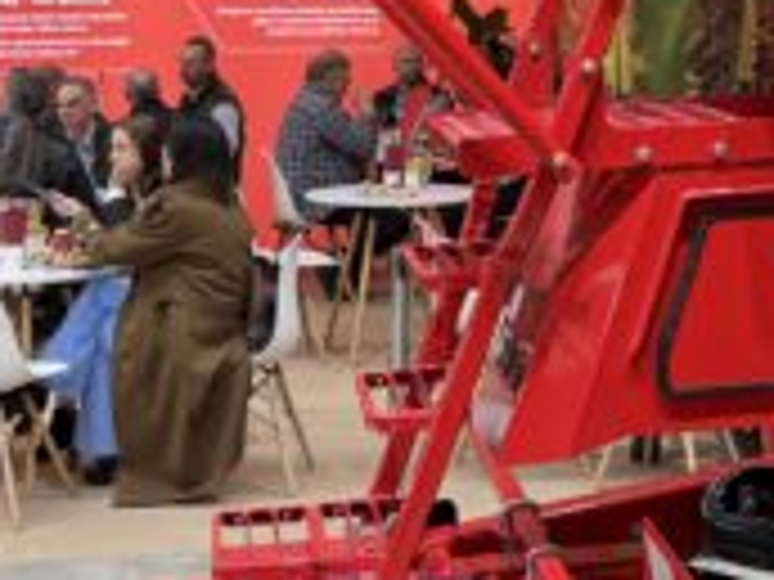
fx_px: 2169
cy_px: -36
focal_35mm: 97
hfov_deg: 20.2
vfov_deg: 14.9
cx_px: 518
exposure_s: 1/100
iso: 160
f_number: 1.78
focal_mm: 6.76
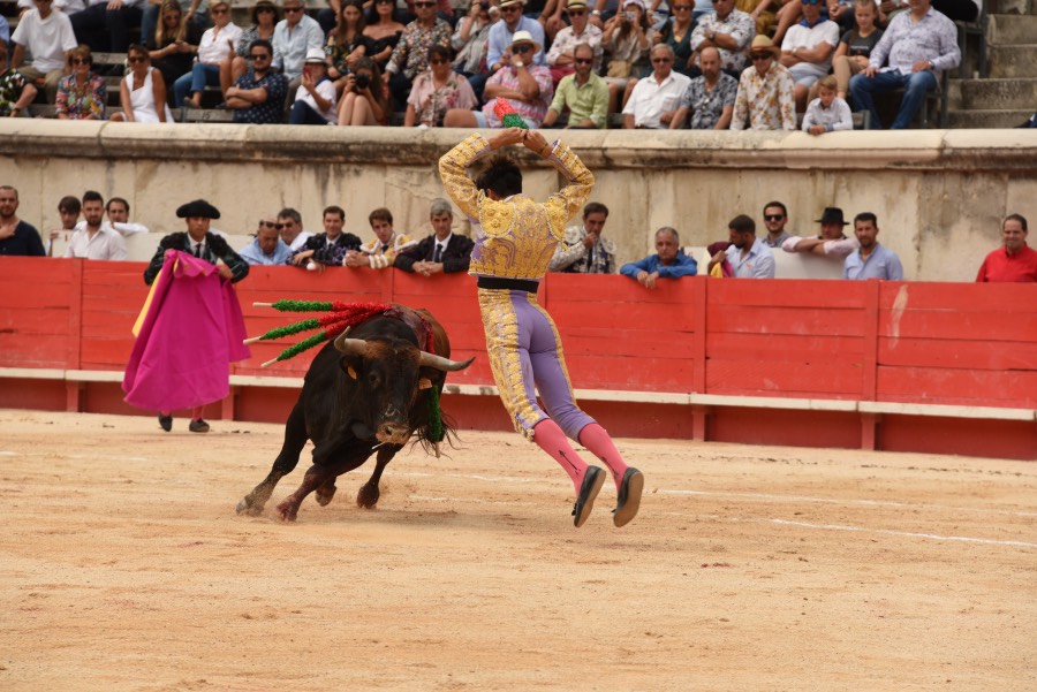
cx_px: 518
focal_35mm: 190
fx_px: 5475
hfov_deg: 10.8
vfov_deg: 7.2
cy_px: 346
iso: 400
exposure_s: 1/800
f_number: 8
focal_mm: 190
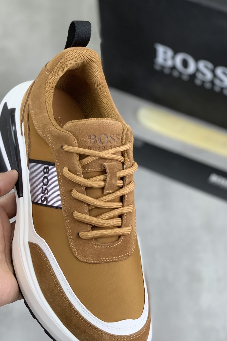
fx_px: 691
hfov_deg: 18.6
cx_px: 65
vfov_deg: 27.6
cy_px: 213
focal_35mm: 73
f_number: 2.4
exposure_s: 1/100
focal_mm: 6
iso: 25
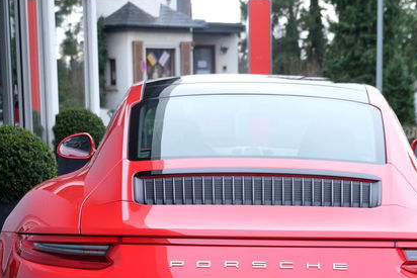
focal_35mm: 95
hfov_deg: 21.4
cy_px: 248
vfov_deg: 14.3
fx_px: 1101
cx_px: 252
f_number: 3.6
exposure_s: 1/120
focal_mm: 34.3
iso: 200
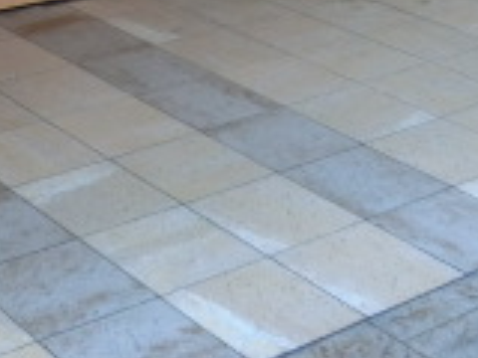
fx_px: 1326
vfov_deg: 13.4
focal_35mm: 96
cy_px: -334
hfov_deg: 20.1
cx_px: 63
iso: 80
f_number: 3.2
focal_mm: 4.3
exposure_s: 1/160
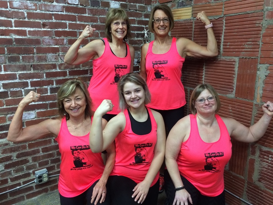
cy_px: 102
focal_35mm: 29
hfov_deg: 61.7
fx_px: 229
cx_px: 136
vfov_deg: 48.2
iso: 200
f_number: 2.2
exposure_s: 1/30
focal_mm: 4.15
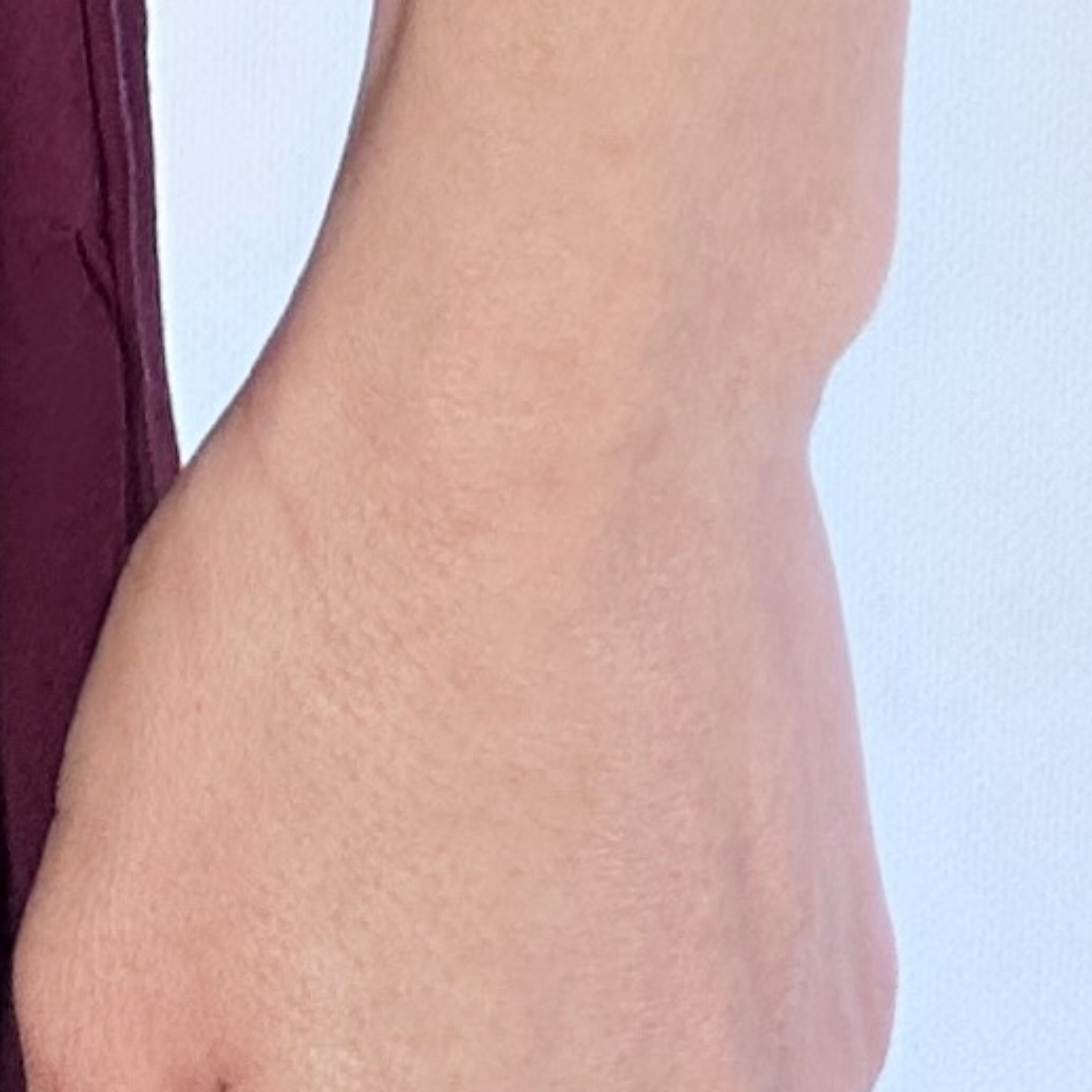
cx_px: -736
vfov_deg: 8.4
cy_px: -2735
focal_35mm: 154
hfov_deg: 10.8
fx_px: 5496
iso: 64
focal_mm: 6.86
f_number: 1.78
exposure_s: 1/194
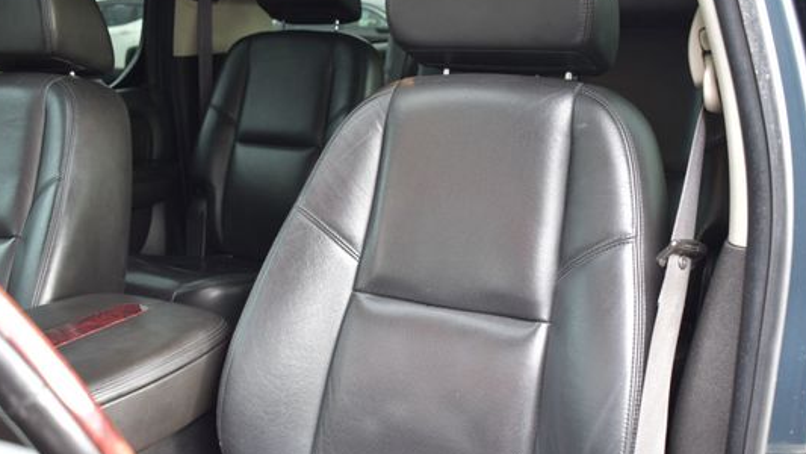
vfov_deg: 29.8
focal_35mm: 40
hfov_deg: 50.9
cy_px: 300
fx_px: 847
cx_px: 414
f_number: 3.8
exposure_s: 1/50
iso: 400
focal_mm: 21
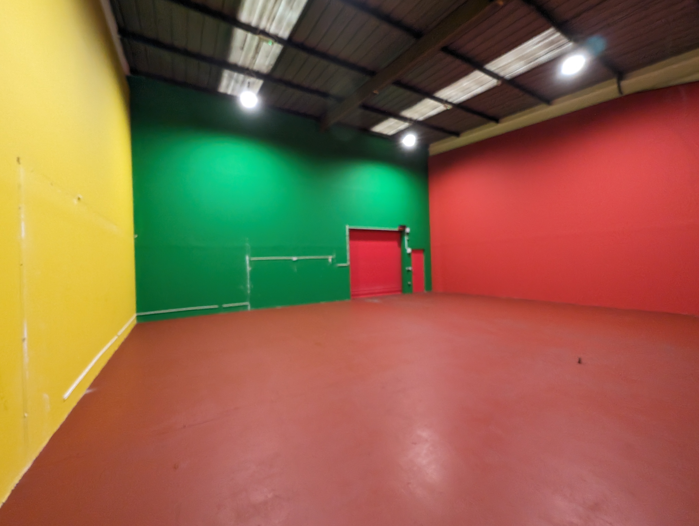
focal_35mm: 13
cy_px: 263
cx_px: 350
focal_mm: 1.95
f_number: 2.2
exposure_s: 1/100
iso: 419
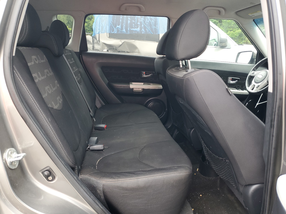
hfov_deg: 67.3
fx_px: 215
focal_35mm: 26
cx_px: 143
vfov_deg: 53.1
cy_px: 107
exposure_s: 1/60.2
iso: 72
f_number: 1.5
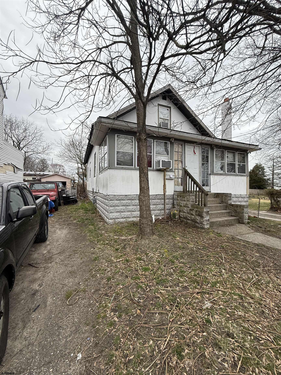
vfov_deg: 102.1
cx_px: 140
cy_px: 188
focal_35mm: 14
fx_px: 152
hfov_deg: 85.7
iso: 64
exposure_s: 1/280
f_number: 2.2
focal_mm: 2.22
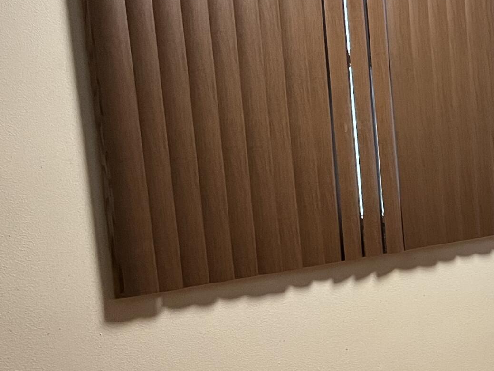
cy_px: 225
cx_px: 660
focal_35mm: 75
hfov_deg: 22.8
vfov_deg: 19.6
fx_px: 1070
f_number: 1.6
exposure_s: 1/60
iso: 320
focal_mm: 5.1
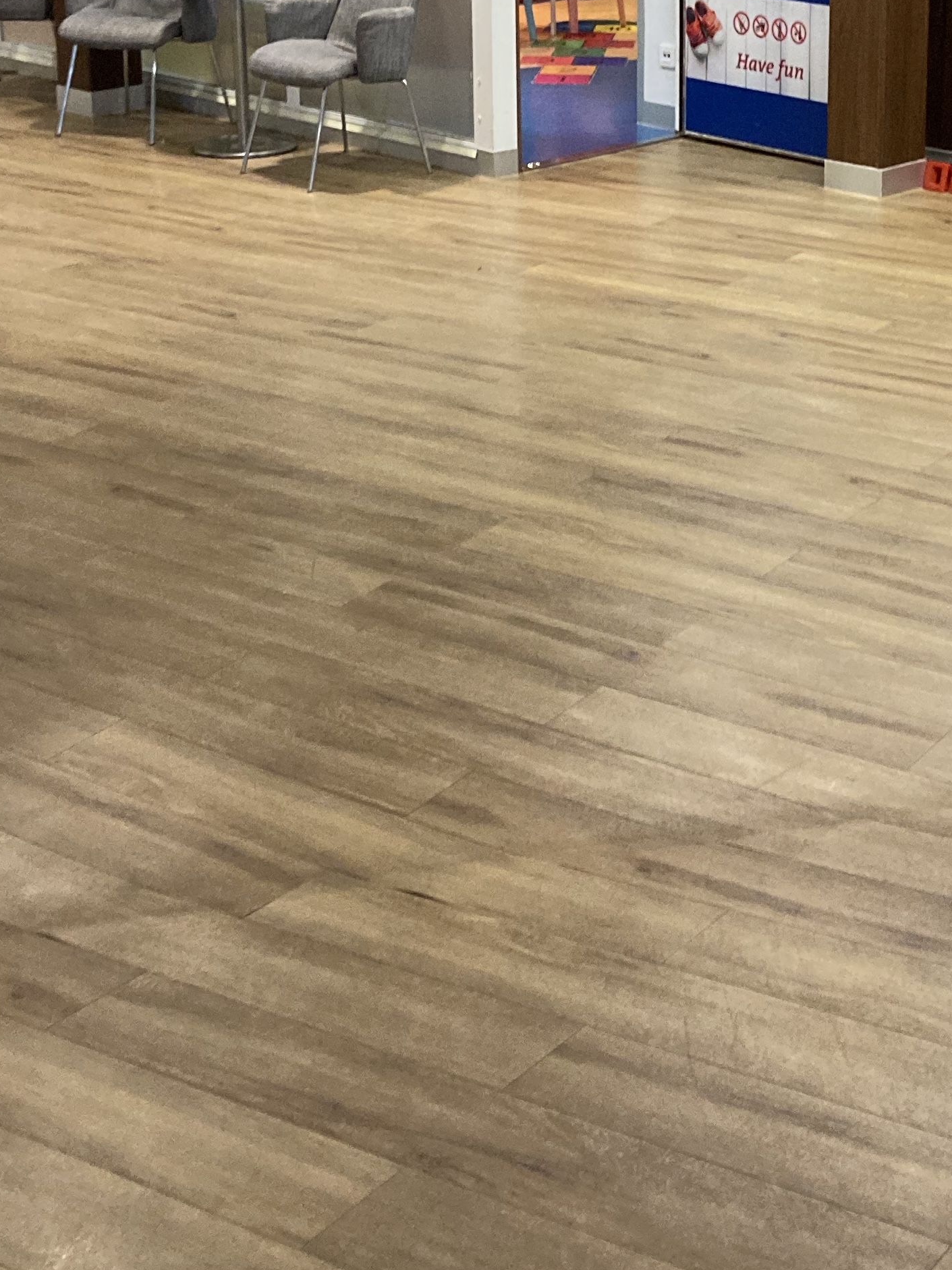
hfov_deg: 24.3
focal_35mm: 60
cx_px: 646
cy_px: 197
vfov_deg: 31.1
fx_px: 2201
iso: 320
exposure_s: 1/50
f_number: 1.8
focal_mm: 3.99
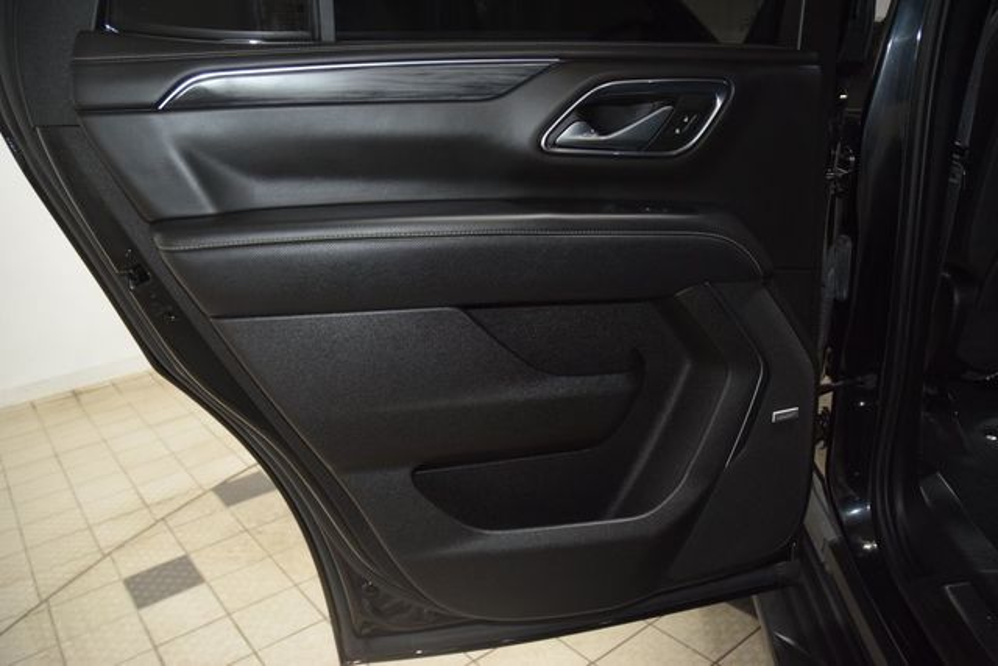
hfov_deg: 67.4
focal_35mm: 27
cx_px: 499
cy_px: 333
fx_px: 749
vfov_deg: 48.0
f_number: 3.5
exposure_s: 1/80
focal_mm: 18
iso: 1600
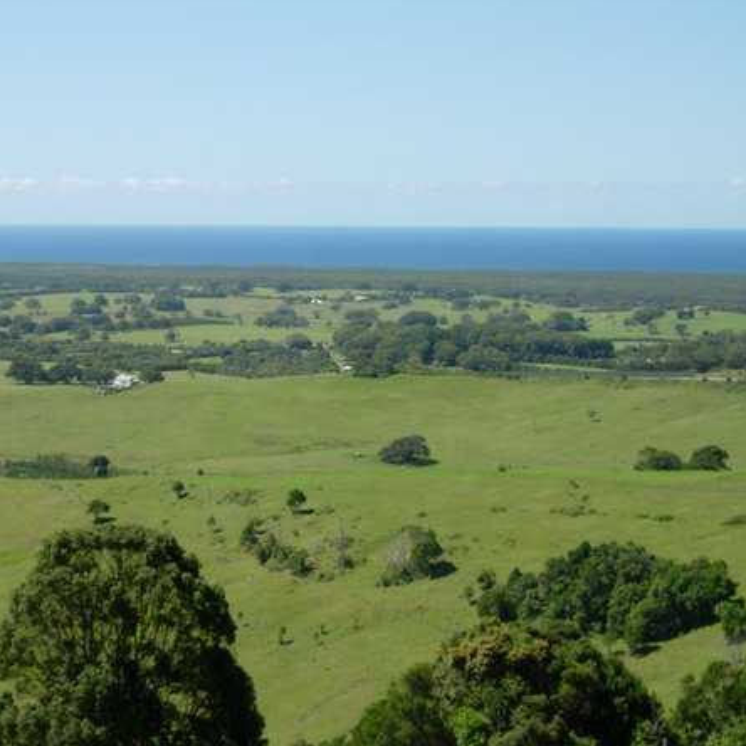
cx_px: 287
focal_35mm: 86
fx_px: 2097
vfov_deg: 20.2
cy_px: 371
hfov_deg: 20.1
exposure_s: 1/342
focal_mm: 14.9
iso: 79
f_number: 6.3
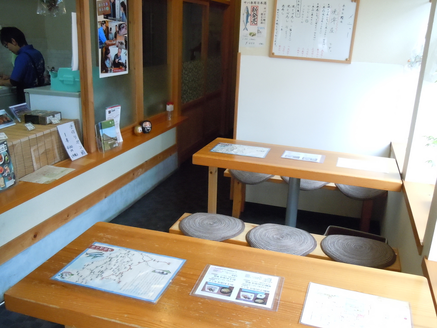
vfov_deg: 42.9
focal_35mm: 33
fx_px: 417
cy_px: 164
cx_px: 218
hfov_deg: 55.4
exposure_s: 1/125
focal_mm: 5.9
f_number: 4
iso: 800
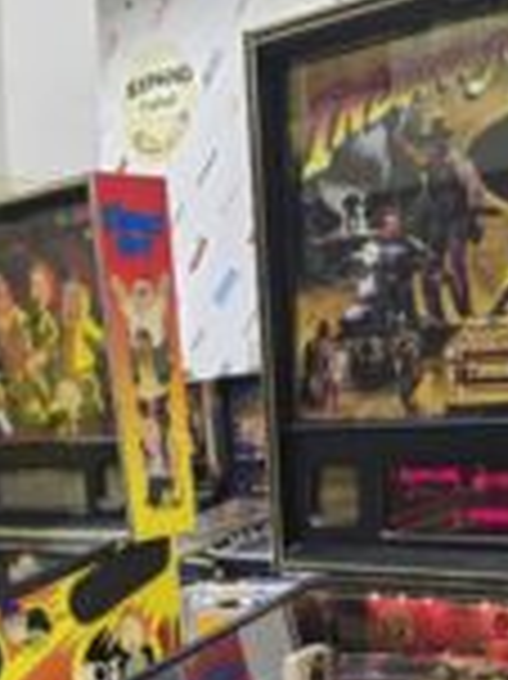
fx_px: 1195
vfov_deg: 28.3
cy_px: 779
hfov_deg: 24.0
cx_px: 225
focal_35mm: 61
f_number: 1.7
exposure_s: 1/100
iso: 125
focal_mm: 6.3
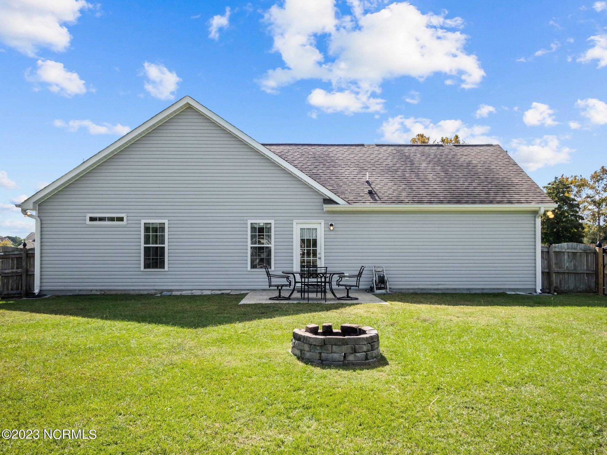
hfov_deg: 63.4
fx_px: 491
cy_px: 228
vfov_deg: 49.7
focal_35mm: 28
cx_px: 304
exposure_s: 1/2000
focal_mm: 14
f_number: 4
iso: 200
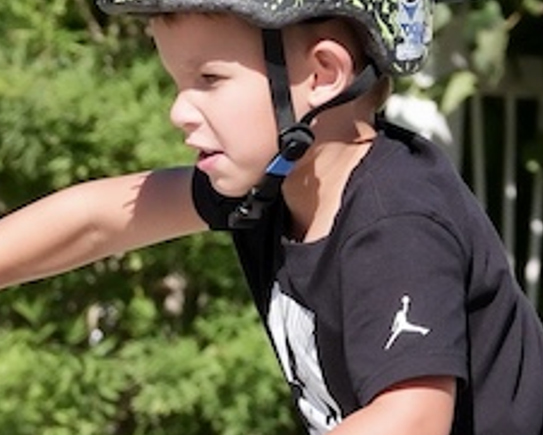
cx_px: 103
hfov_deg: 3.6
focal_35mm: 533
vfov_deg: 2.9
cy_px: 567
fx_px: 8569
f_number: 5.6
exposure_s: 1/1250
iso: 400
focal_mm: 71.5
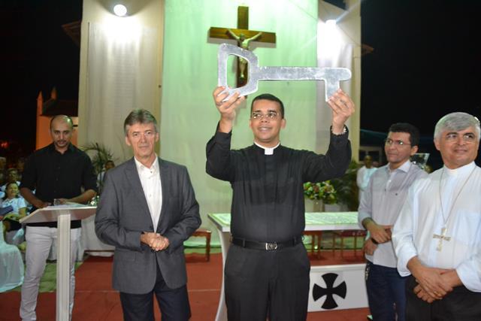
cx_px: 240
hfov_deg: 67.4
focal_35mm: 27
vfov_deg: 48.0
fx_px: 361
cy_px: 160
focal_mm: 18
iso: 2500
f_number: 3.5
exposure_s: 1/60
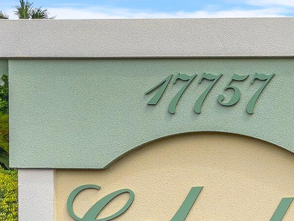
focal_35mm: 89
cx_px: 360
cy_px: 136
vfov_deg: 16.6
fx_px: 756
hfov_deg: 20.5
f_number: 1.6
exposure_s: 1/1700
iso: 32
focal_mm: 5.1
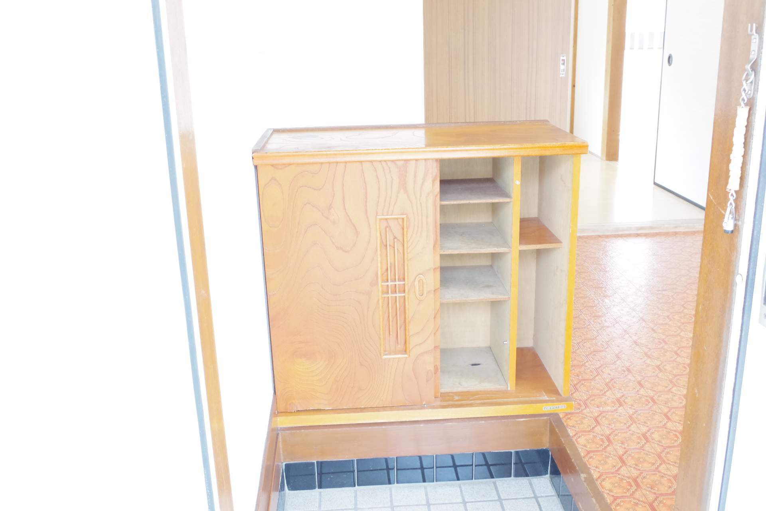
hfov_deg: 55.8
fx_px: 723
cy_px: 256
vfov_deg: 38.9
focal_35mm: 34
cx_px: 383
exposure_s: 1/30
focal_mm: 23.13
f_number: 9
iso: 1600
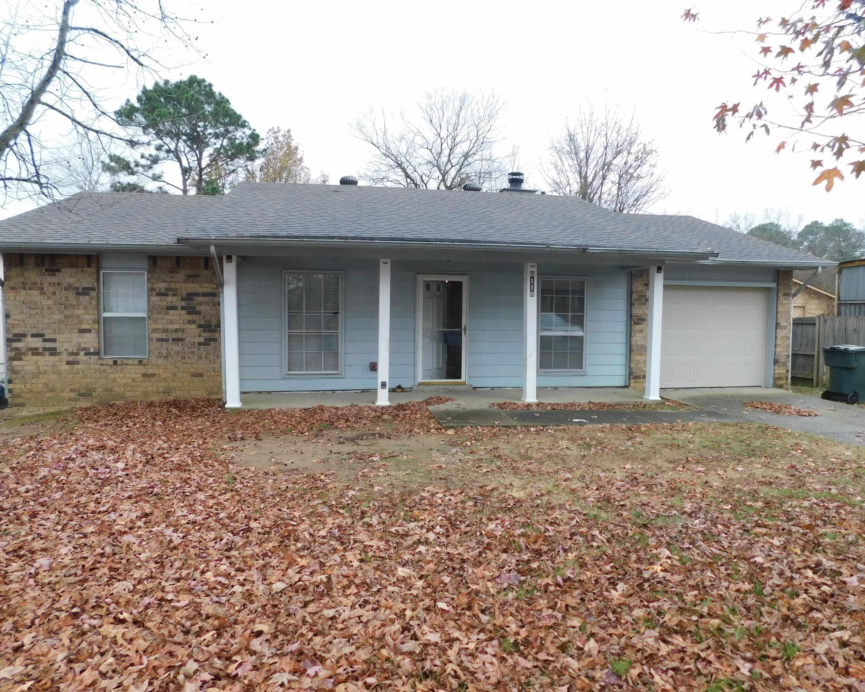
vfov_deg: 58.8
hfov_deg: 70.3
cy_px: 346
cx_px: 446
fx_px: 614
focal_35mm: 24
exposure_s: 1/100
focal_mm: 4
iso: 125
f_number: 3
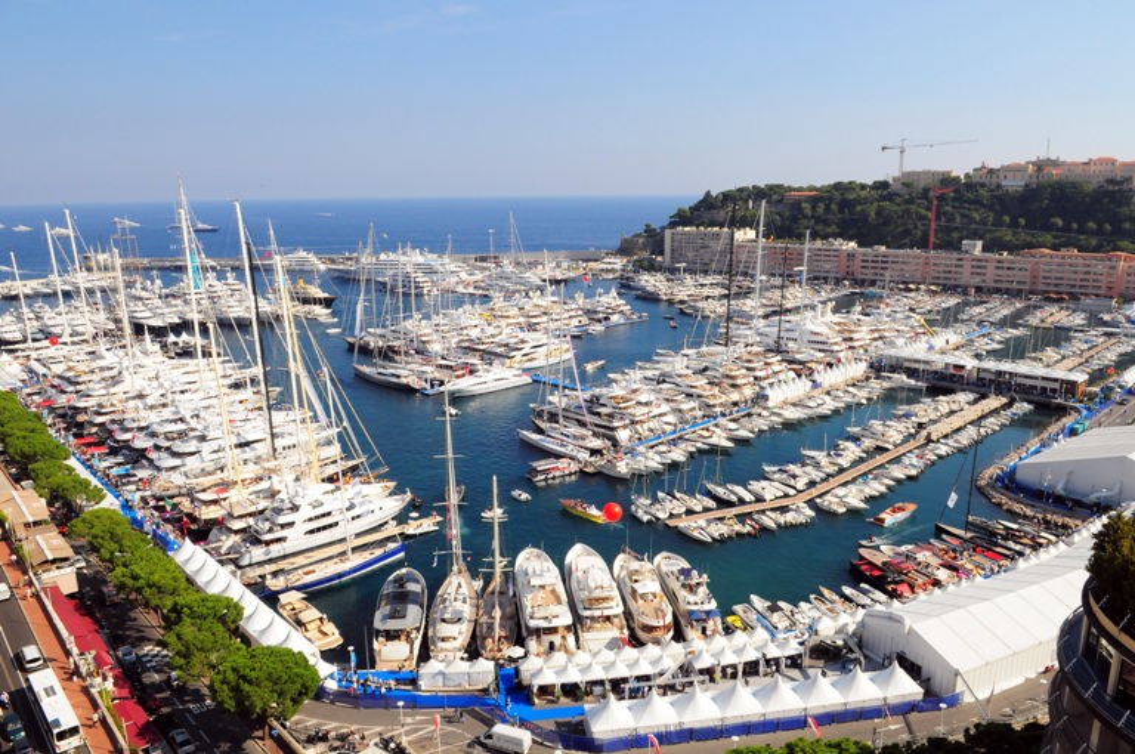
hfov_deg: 70.5
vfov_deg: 50.3
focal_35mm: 26
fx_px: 803
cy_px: 377
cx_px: 568
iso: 800
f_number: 13
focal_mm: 17
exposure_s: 1/640
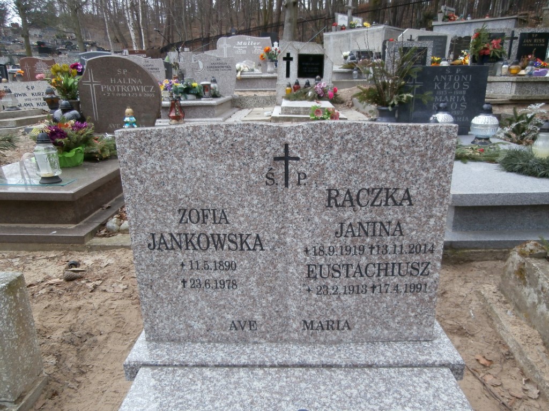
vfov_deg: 56.8
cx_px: 274
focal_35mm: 24
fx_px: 381
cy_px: 206
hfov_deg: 71.6
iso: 100
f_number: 3
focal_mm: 4.2
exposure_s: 1/80
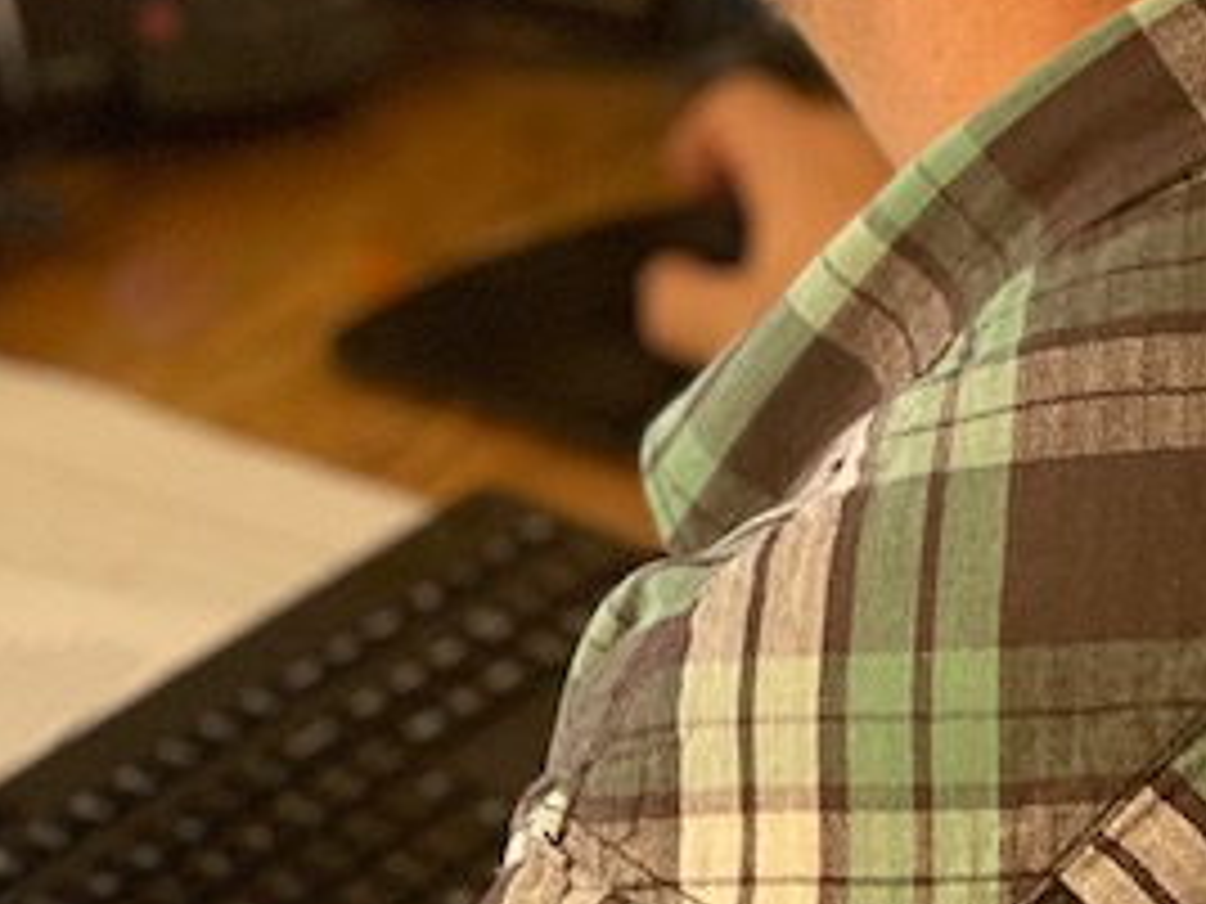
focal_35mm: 191
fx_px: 6654
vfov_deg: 7.7
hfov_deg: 10.3
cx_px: 279
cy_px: -265
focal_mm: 7.5
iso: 400
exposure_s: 1/40
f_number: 2.2
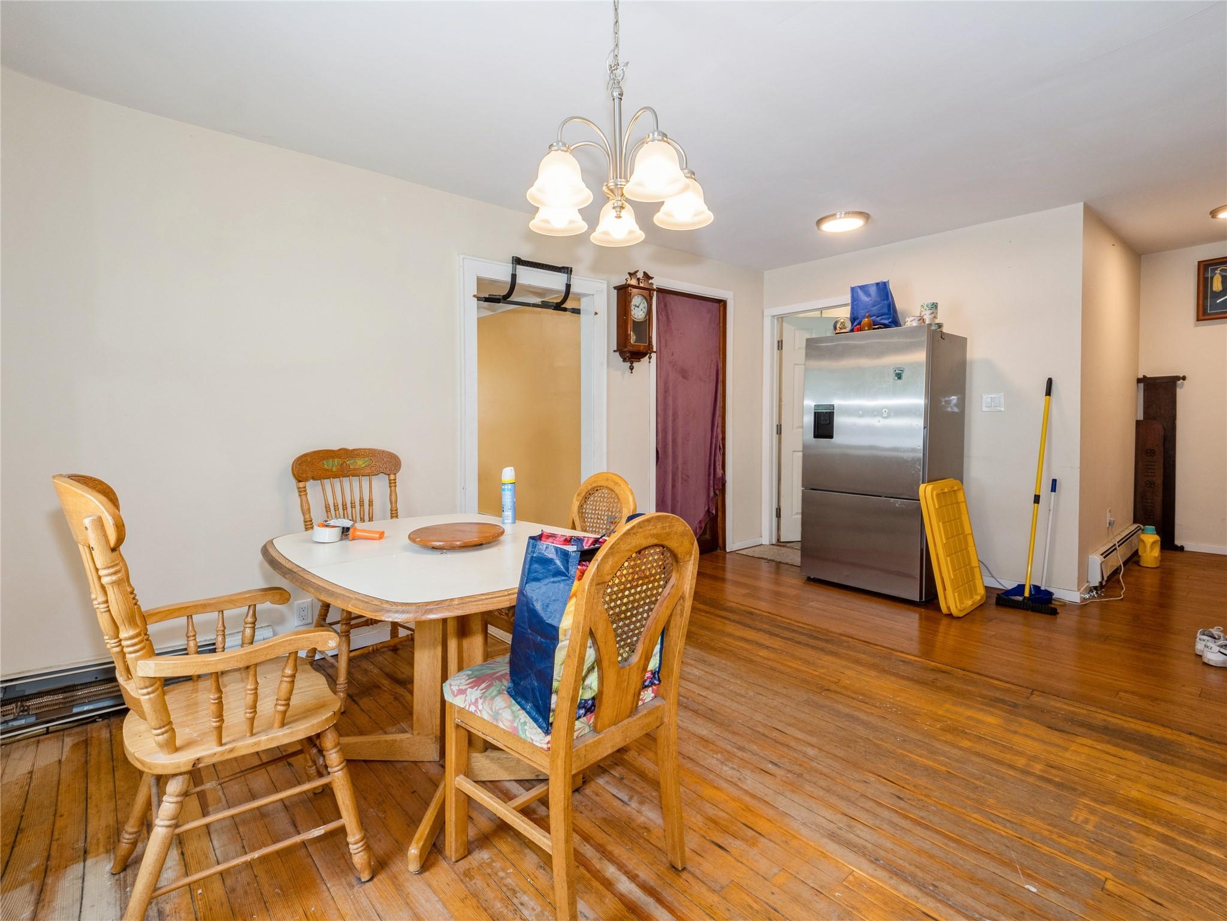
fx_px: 567
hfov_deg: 94.5
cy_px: 460
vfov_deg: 78.1
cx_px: 614
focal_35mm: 16
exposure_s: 1/6
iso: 200
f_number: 8
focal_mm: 8
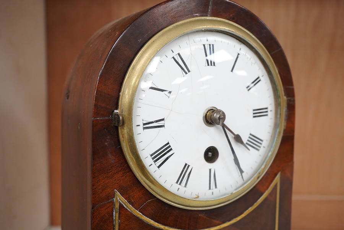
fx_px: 430
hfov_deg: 43.6
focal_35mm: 45
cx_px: 172
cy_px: 115
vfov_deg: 29.9
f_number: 7.1
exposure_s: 1/125
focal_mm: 30
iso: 1250
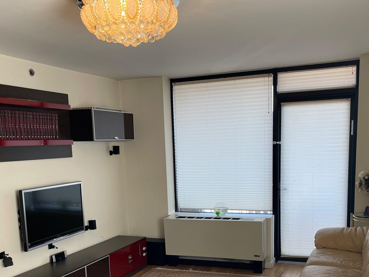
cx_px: 196
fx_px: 405
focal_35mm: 38
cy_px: 209
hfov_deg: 48.9
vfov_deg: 36.8
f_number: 1.6
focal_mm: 5.1
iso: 32
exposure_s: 1/144
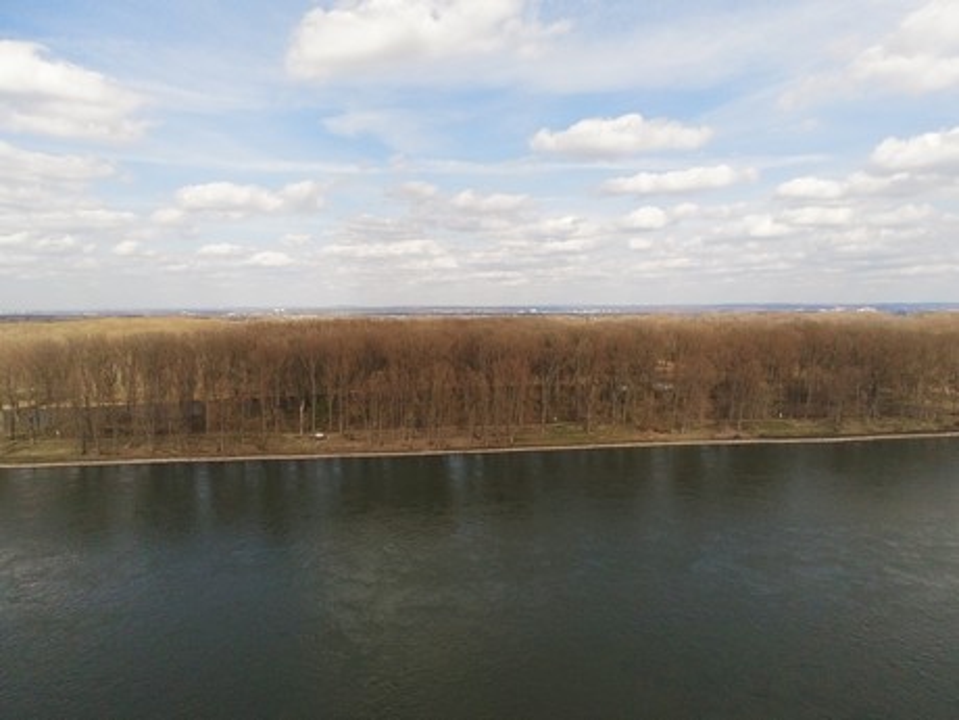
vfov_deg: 61.1
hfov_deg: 76.4
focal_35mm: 22
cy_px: 360
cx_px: 480
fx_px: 609
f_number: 2.5
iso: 184
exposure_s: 1/1919
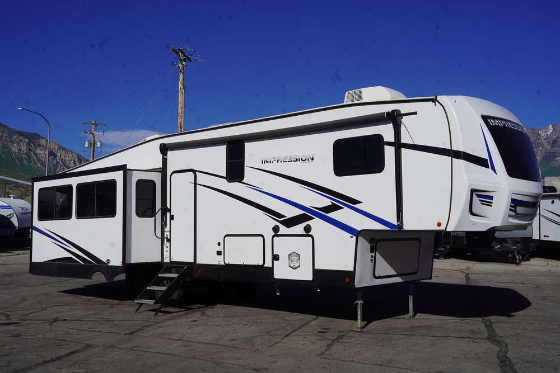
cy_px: 186
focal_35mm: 39
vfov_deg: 34.2
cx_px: 280
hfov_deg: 49.5
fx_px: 607
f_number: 11
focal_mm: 39
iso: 100
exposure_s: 1/500
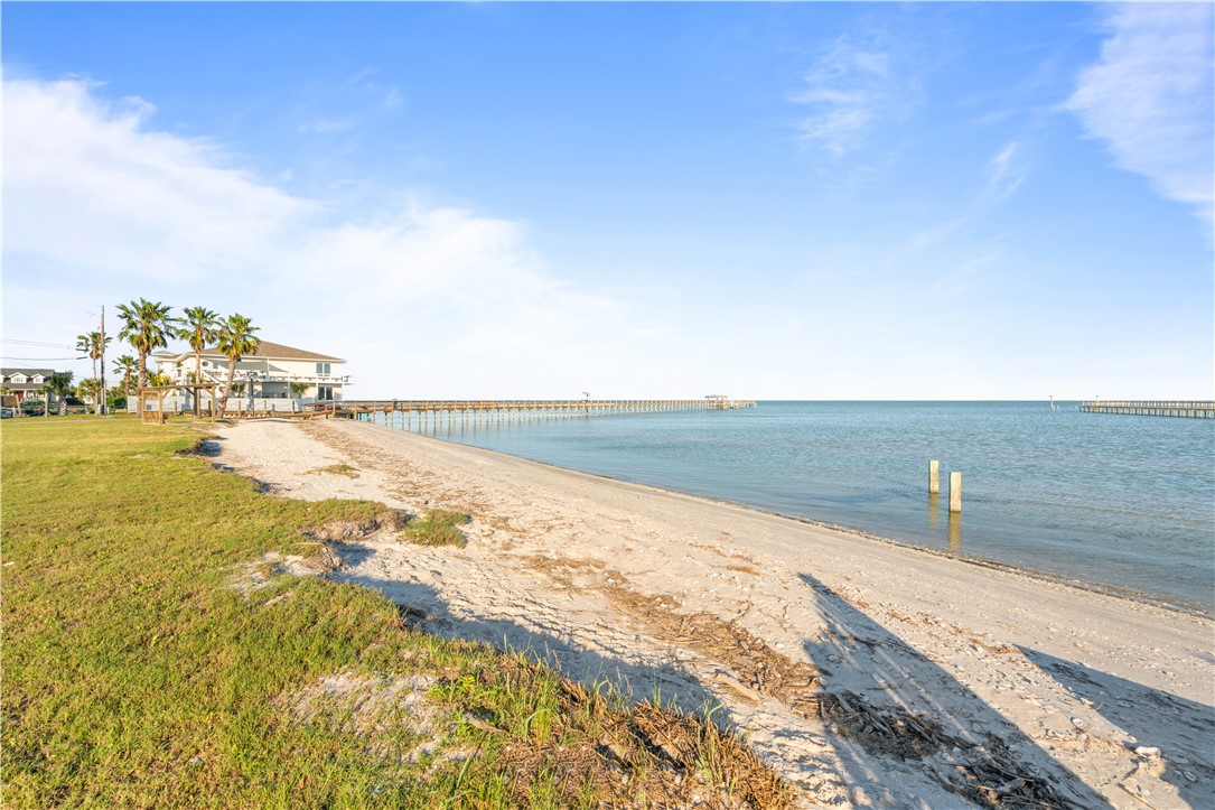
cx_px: 608
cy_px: 405
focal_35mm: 16
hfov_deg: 96.7
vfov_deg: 73.7
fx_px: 540
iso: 100
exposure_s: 1/50
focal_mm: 16
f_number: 11
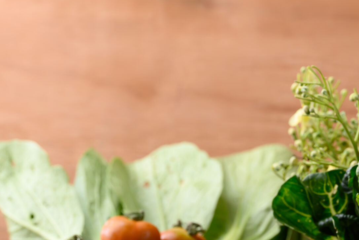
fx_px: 2464
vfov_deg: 5.6
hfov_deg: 8.3
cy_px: 147
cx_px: 349
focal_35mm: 247
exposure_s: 1/125
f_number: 7.1
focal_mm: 105
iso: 200
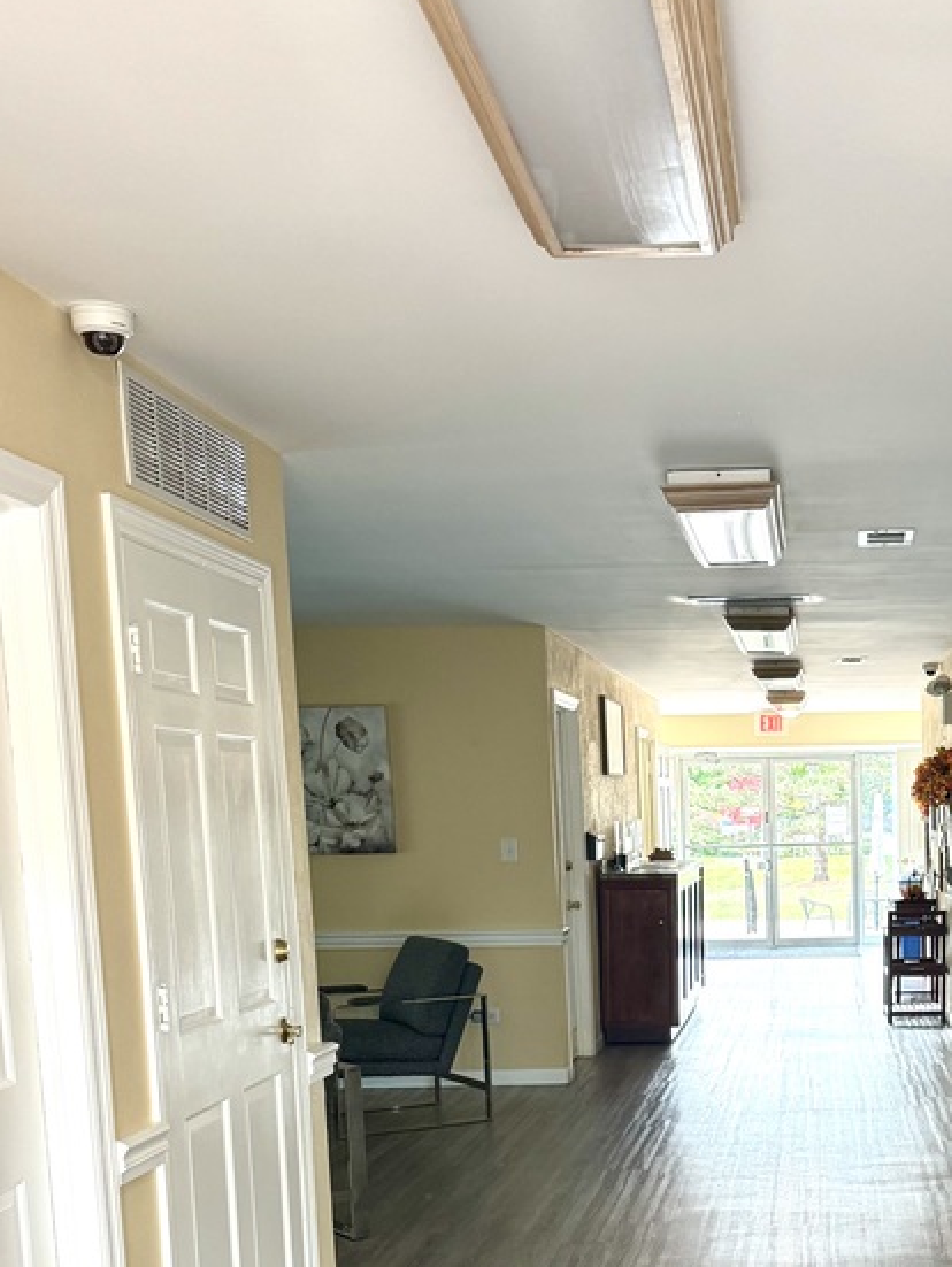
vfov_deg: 38.4
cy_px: 1065
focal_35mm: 47
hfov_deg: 29.8
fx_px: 1721
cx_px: 821
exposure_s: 1/60
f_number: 1.78
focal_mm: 6.76
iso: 200
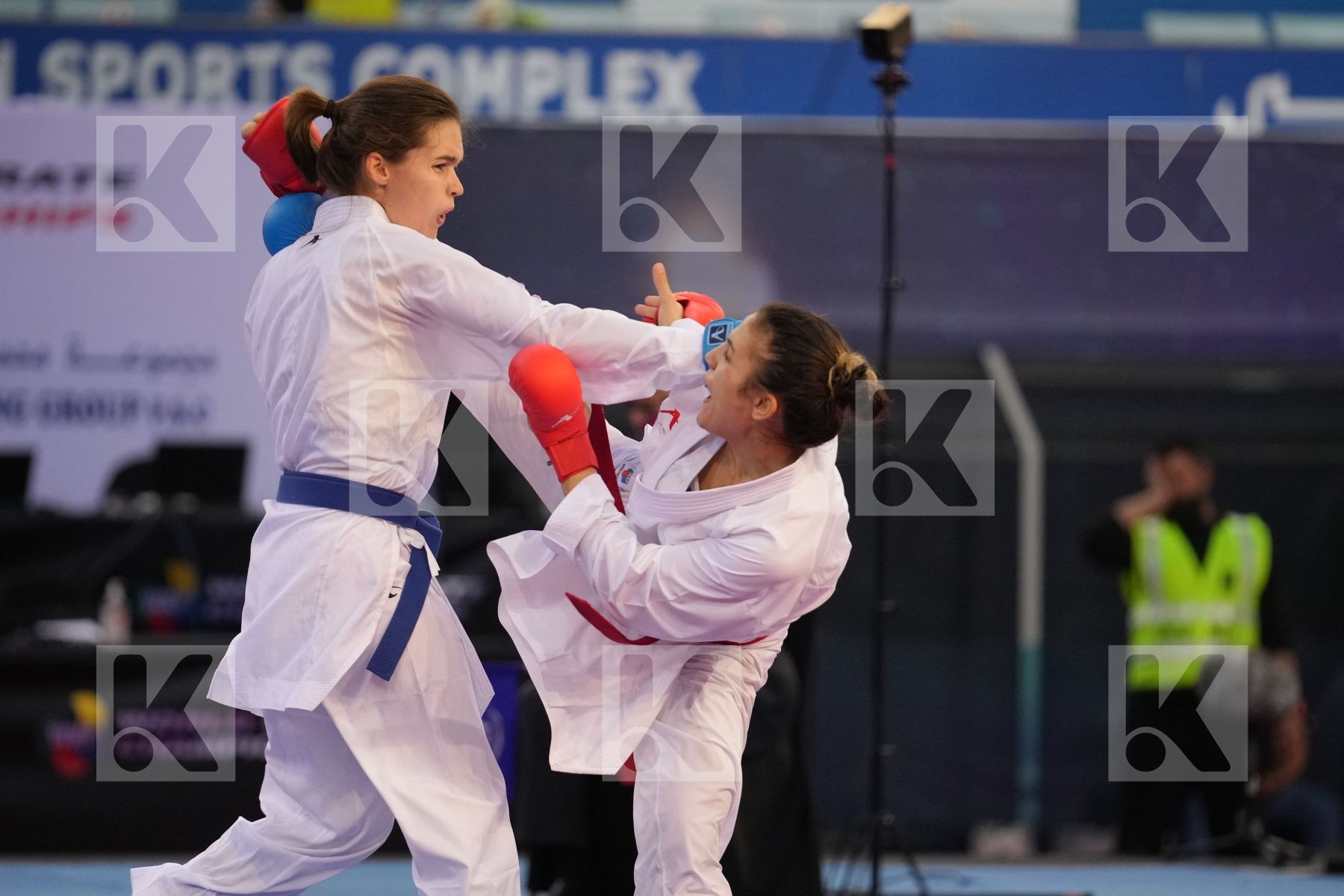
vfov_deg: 4.6
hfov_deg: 6.9
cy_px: 448
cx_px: 672
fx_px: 11199
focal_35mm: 300
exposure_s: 1/1000
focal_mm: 200
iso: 2000
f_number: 2.8
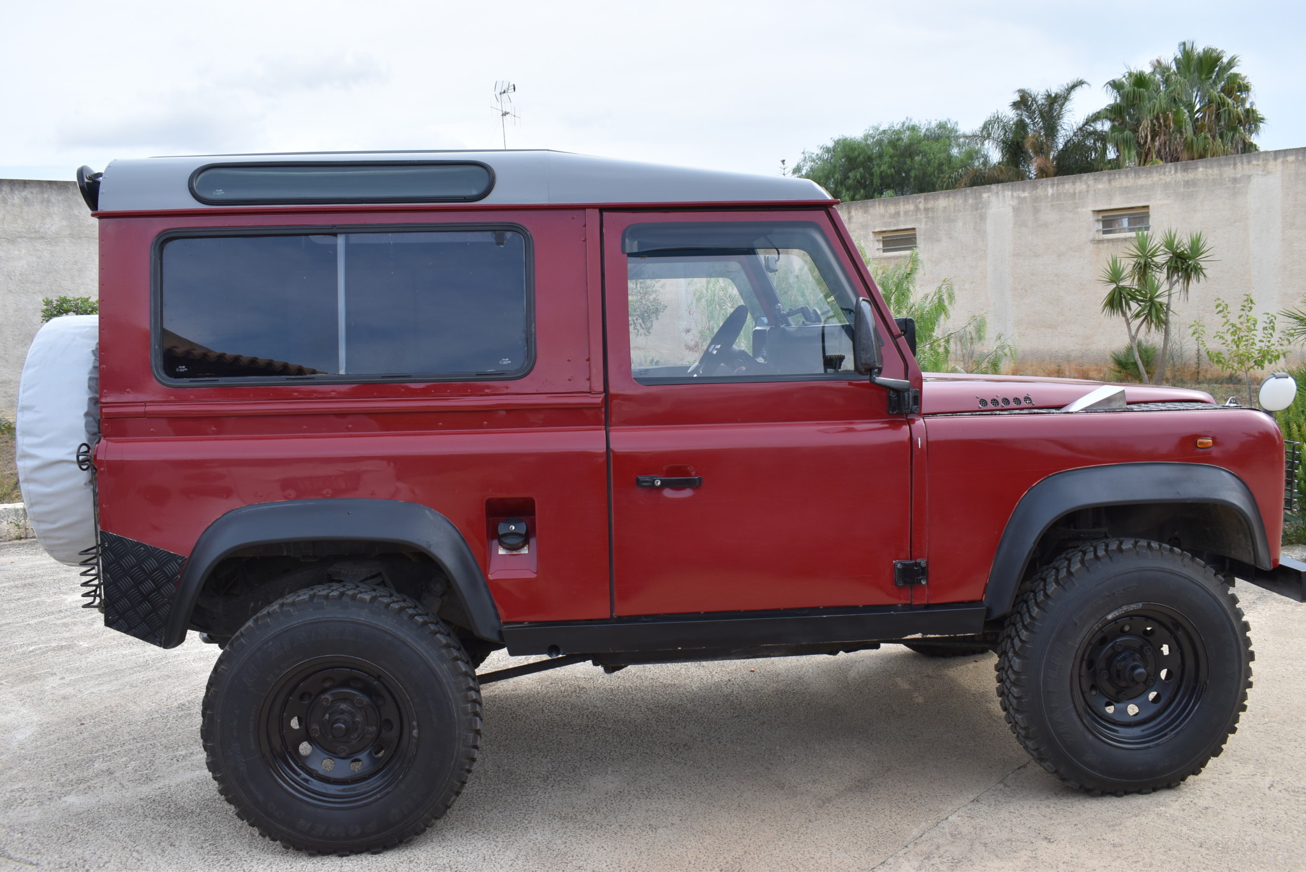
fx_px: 1089
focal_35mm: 30
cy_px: 436
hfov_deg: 61.9
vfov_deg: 43.6
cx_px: 653
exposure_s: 1/250
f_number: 8
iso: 200
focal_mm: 20
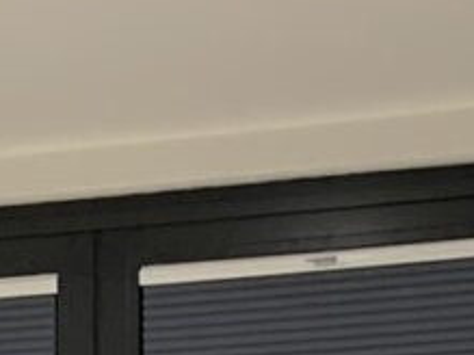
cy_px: 1035
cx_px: 275
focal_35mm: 190
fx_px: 2600
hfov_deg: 10.4
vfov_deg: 7.0
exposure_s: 1/50
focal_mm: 4.25
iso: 200
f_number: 1.8
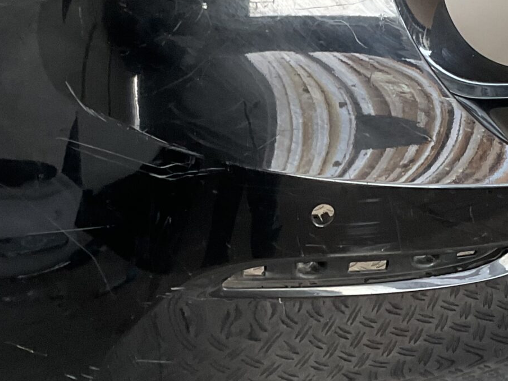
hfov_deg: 23.7
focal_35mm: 82
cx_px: 357
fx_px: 1204
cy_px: 202
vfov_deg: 18.0
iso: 64
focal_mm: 3
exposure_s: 1/50
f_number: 1.8
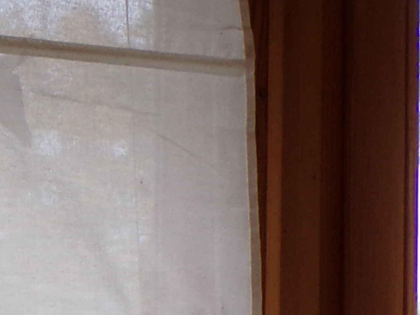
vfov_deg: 12.5
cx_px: -124
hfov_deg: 16.1
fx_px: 1407
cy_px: 365
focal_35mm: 116
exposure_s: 1/60
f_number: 3
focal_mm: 4.3
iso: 80
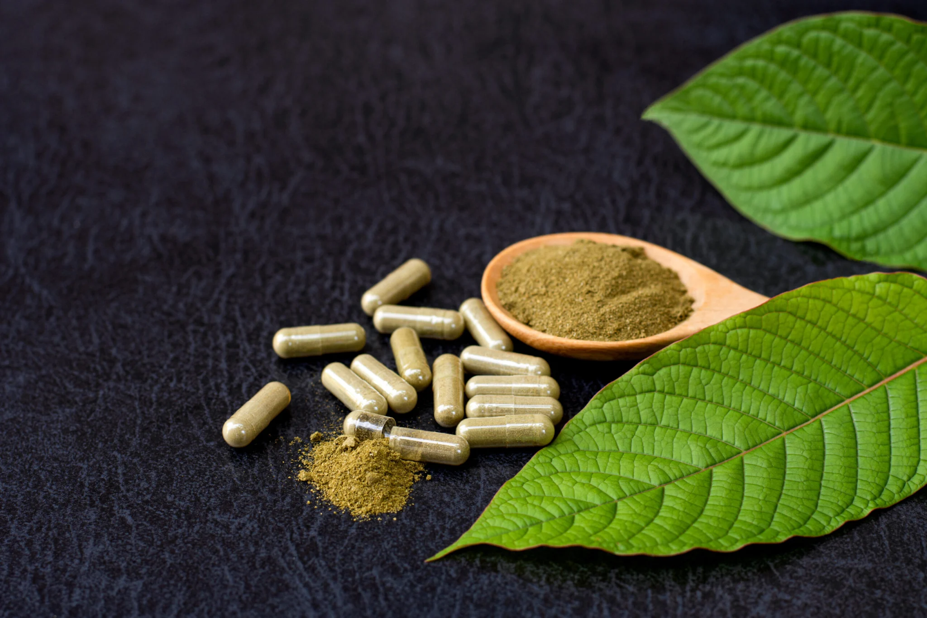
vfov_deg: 18.2
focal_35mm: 75
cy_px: 309
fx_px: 1931
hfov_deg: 27.0
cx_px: 464
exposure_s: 1/100
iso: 200
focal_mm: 50
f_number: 4.5
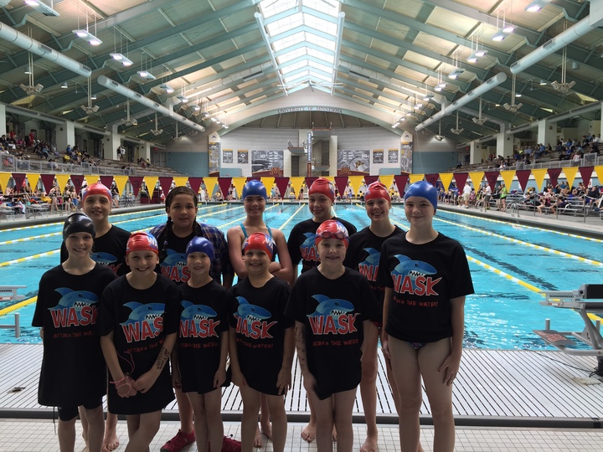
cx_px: 302
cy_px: 226
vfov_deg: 48.2
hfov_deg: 61.7
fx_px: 505
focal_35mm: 29
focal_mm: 4.15
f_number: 2.2
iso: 32
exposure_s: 1/40
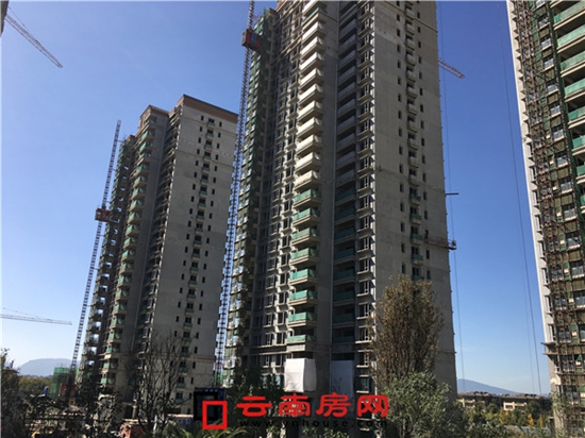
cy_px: 219
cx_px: 292
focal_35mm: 29
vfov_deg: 48.2
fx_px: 490
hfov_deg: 61.7
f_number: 2.2
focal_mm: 4.15
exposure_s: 1/1282
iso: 25
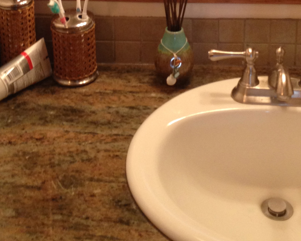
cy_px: -64
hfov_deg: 23.5
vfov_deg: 17.8
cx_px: 197
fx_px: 721
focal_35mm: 81
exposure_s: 1/20
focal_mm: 4.13
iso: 160
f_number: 2.4
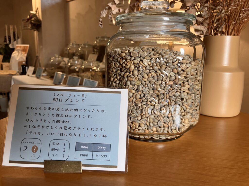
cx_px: 124
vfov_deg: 49.7
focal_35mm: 28
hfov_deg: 63.4
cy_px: 93
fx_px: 201
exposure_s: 1/50
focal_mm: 3.99
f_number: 1.8
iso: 80
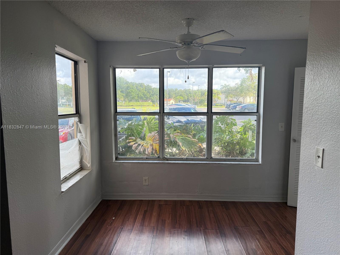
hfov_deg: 71.6
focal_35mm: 24
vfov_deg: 56.8
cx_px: 170
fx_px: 236
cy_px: 128
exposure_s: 1/430
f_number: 1.78
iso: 100
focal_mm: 6.76
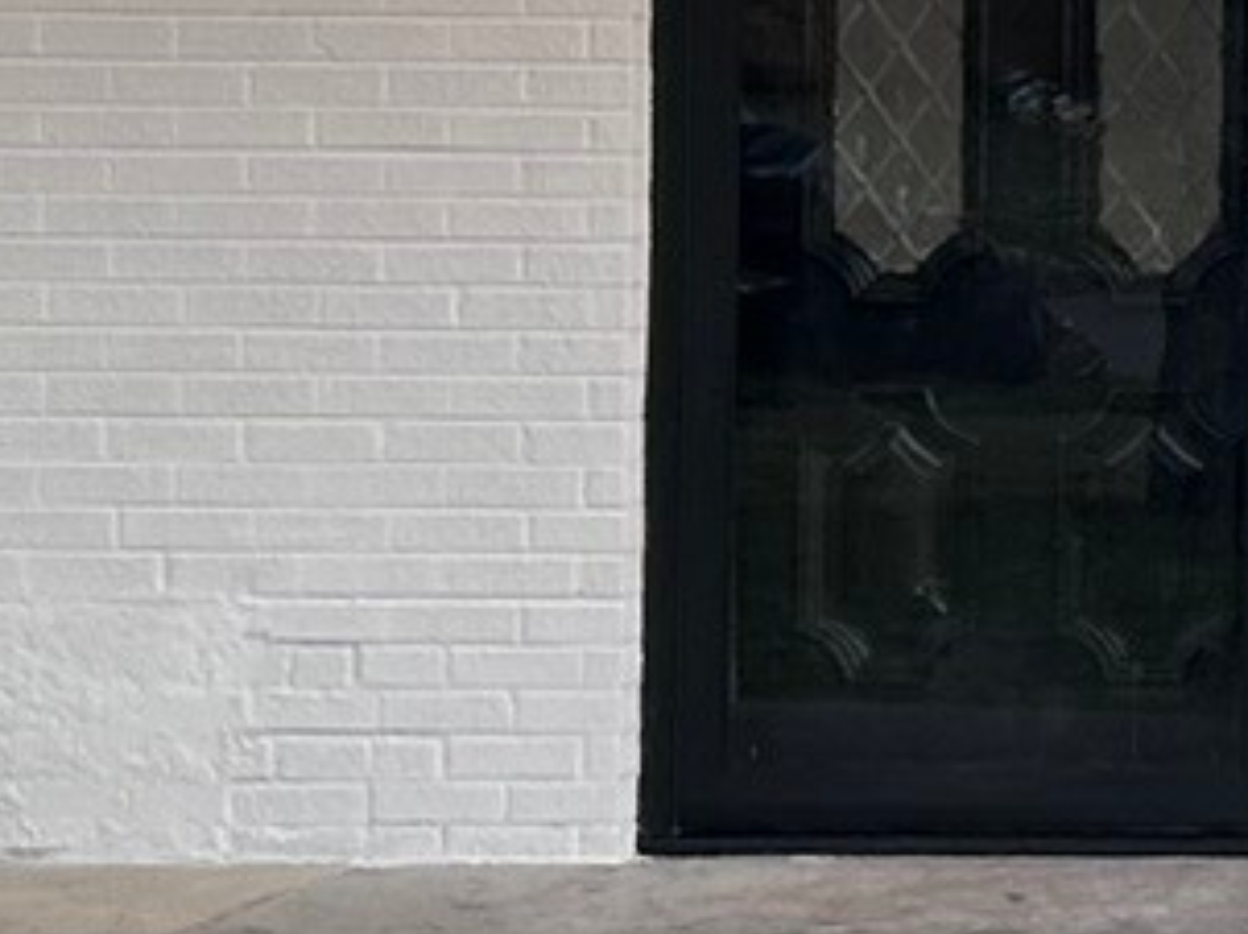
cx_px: 2765
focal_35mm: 163
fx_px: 5872
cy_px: -74
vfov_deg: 9.0
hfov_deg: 10.7
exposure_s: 1/122
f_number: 1.78
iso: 50
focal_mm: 6.86
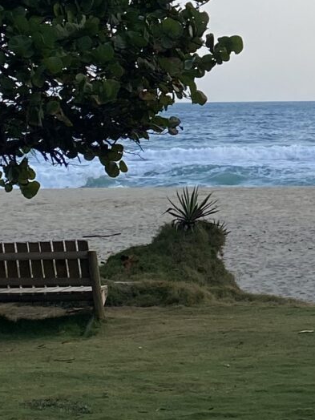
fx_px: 1541
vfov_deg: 14.9
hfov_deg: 11.1
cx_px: 519
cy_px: -117
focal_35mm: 127
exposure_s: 1/778
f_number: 1.8
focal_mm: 4.25
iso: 32
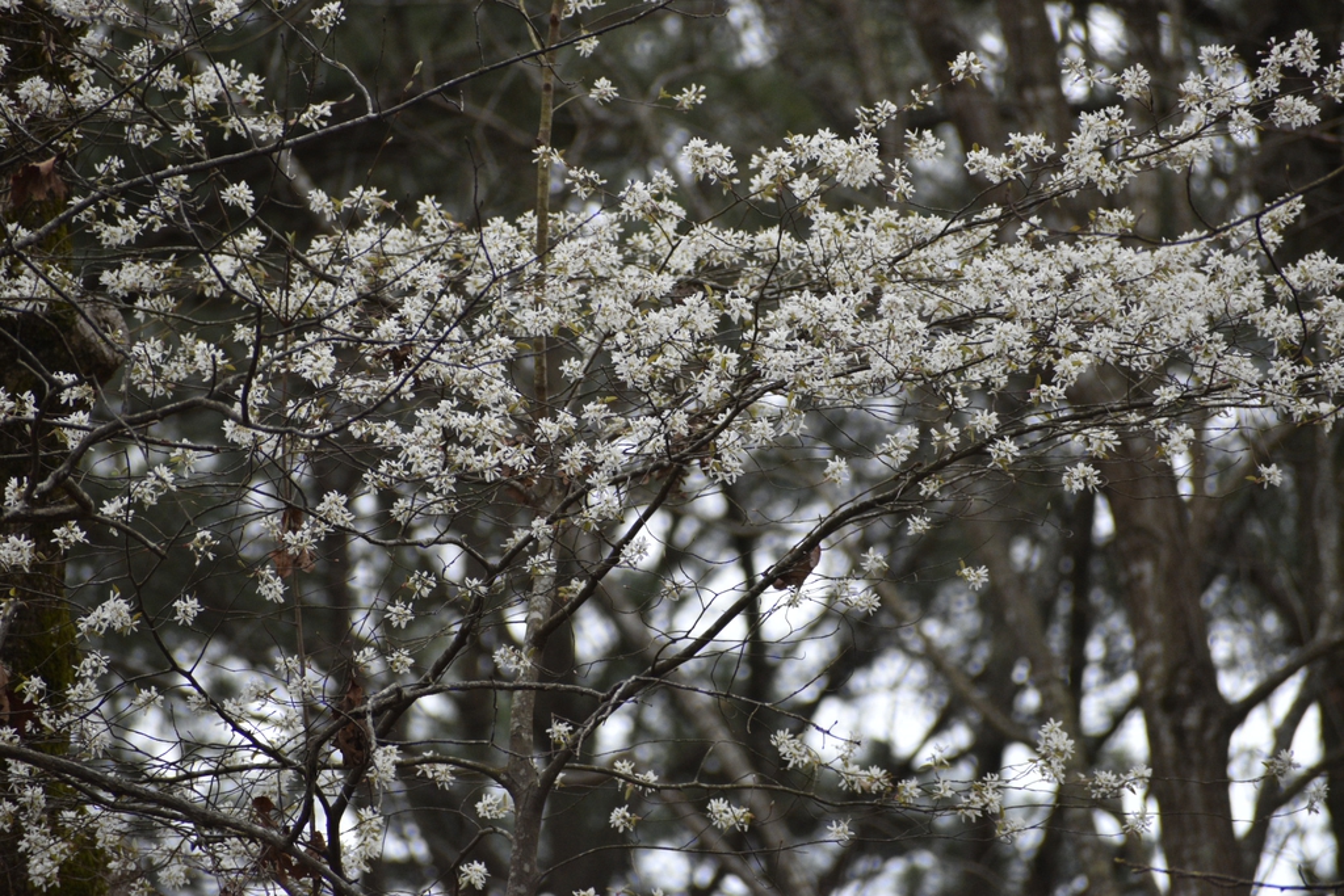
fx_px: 16801
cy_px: 448
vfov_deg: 3.1
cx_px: 672
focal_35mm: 450
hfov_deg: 4.6
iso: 800
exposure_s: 1/800
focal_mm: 300
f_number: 6.3
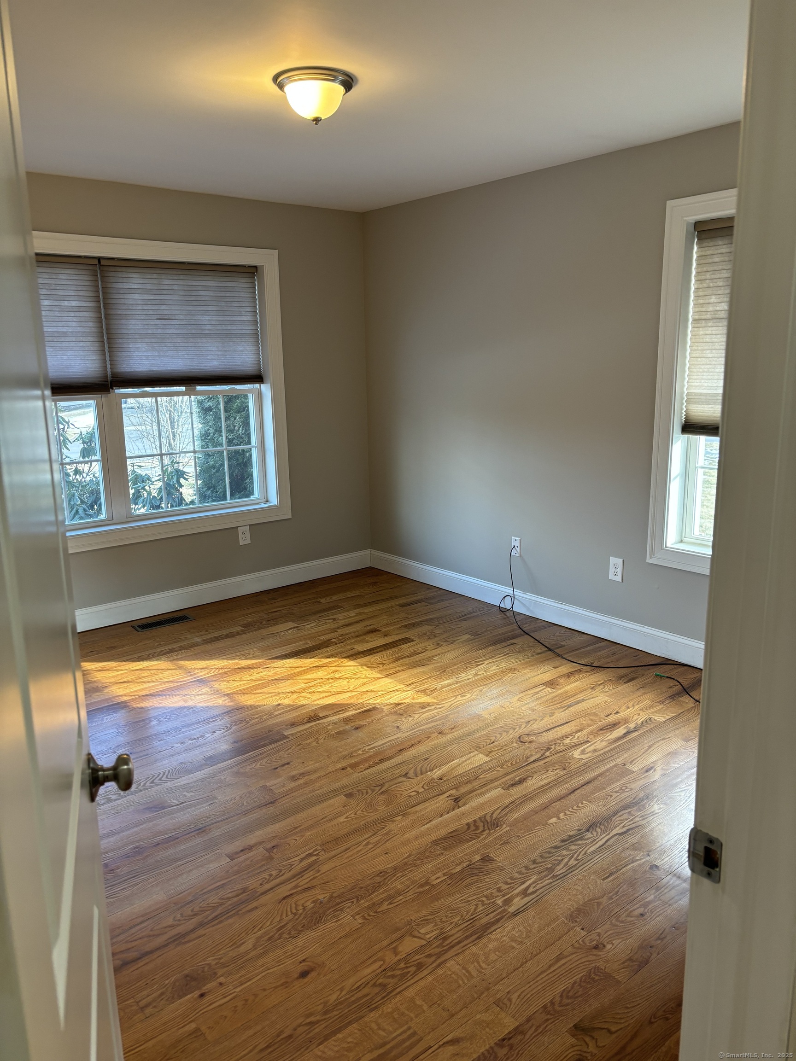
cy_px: 530
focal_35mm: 26
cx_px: 398
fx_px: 797
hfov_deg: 53.1
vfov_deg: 67.3
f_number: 1.6
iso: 125
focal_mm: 5.96
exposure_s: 1/60
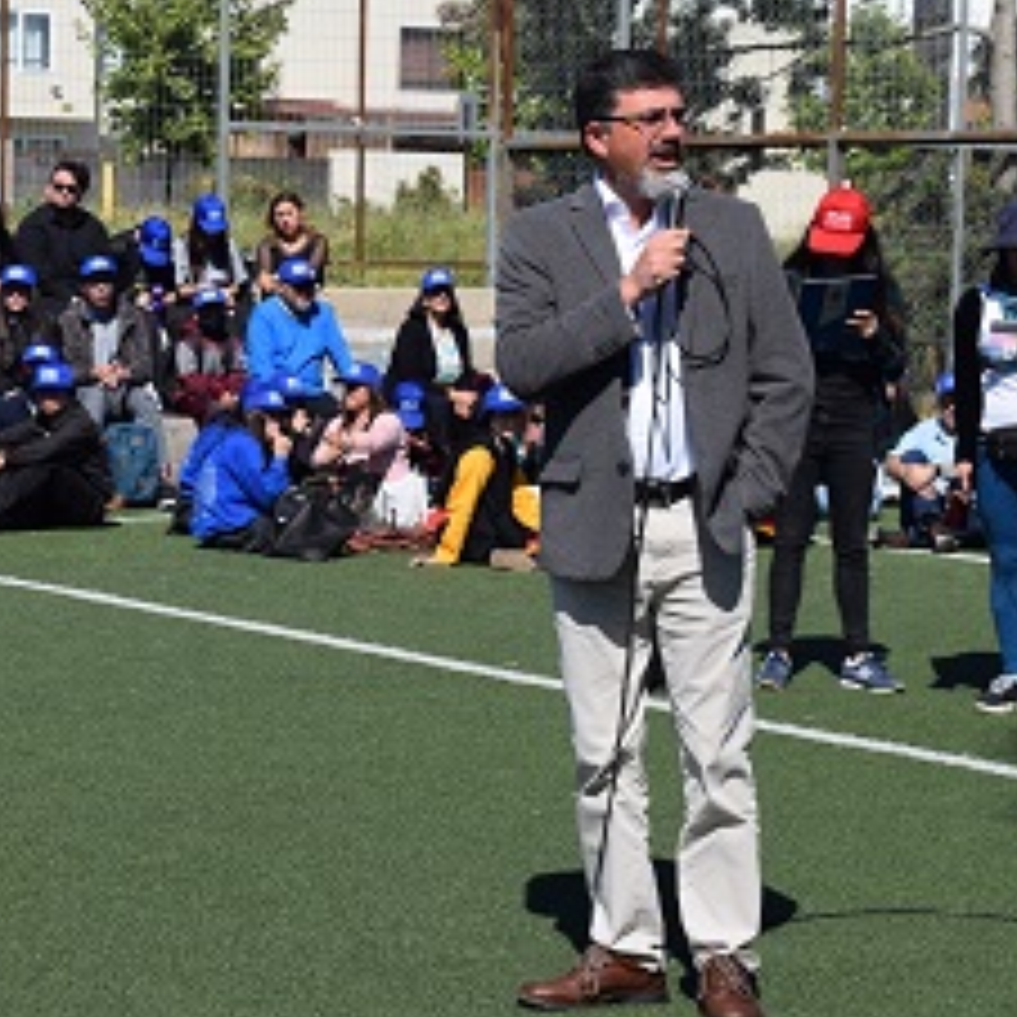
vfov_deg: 15.8
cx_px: 236
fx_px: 3656
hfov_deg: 15.8
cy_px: 479
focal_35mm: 110
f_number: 10
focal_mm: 46
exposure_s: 1/400
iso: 200
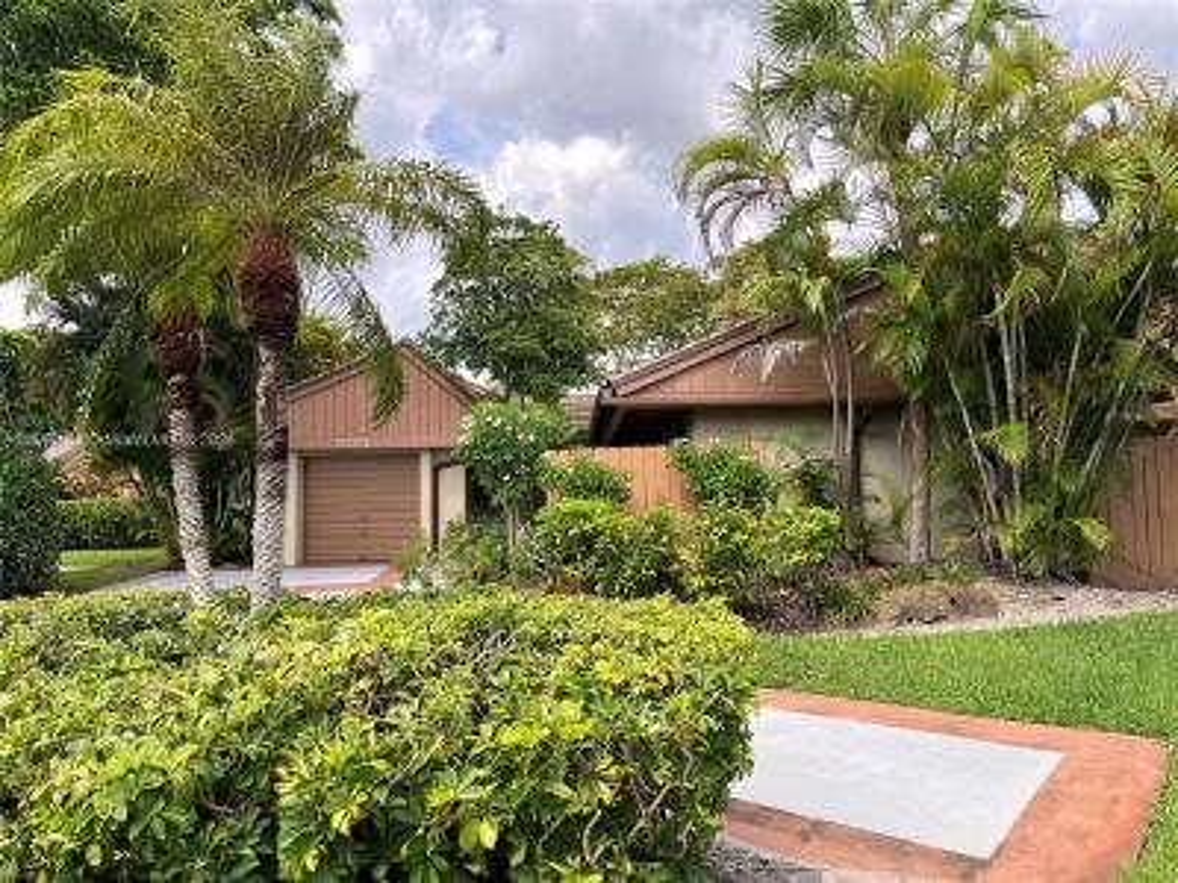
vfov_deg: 53.1
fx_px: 885
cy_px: 442
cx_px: 589
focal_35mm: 26
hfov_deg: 67.3
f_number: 1.6
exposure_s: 1/1477
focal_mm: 5.1
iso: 50
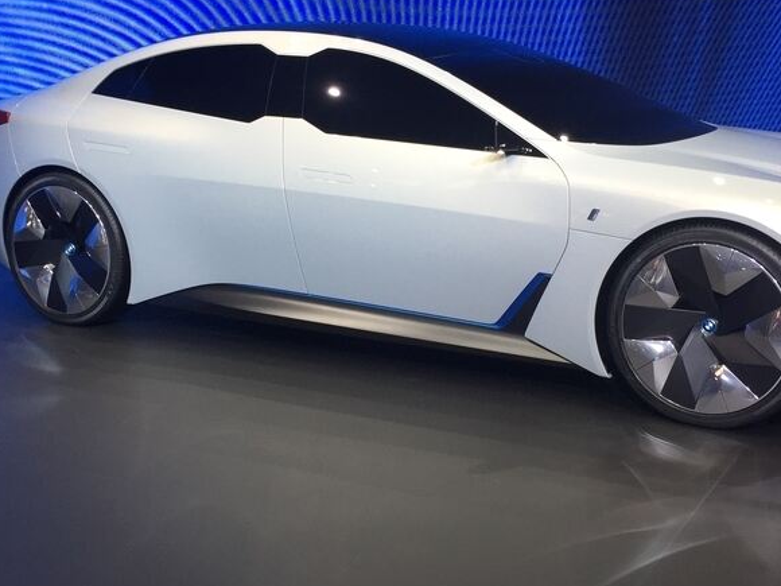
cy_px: 292
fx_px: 1128
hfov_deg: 38.2
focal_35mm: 50
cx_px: 420
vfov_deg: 29.1
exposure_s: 1/100
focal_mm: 4.15
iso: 40
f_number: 2.2
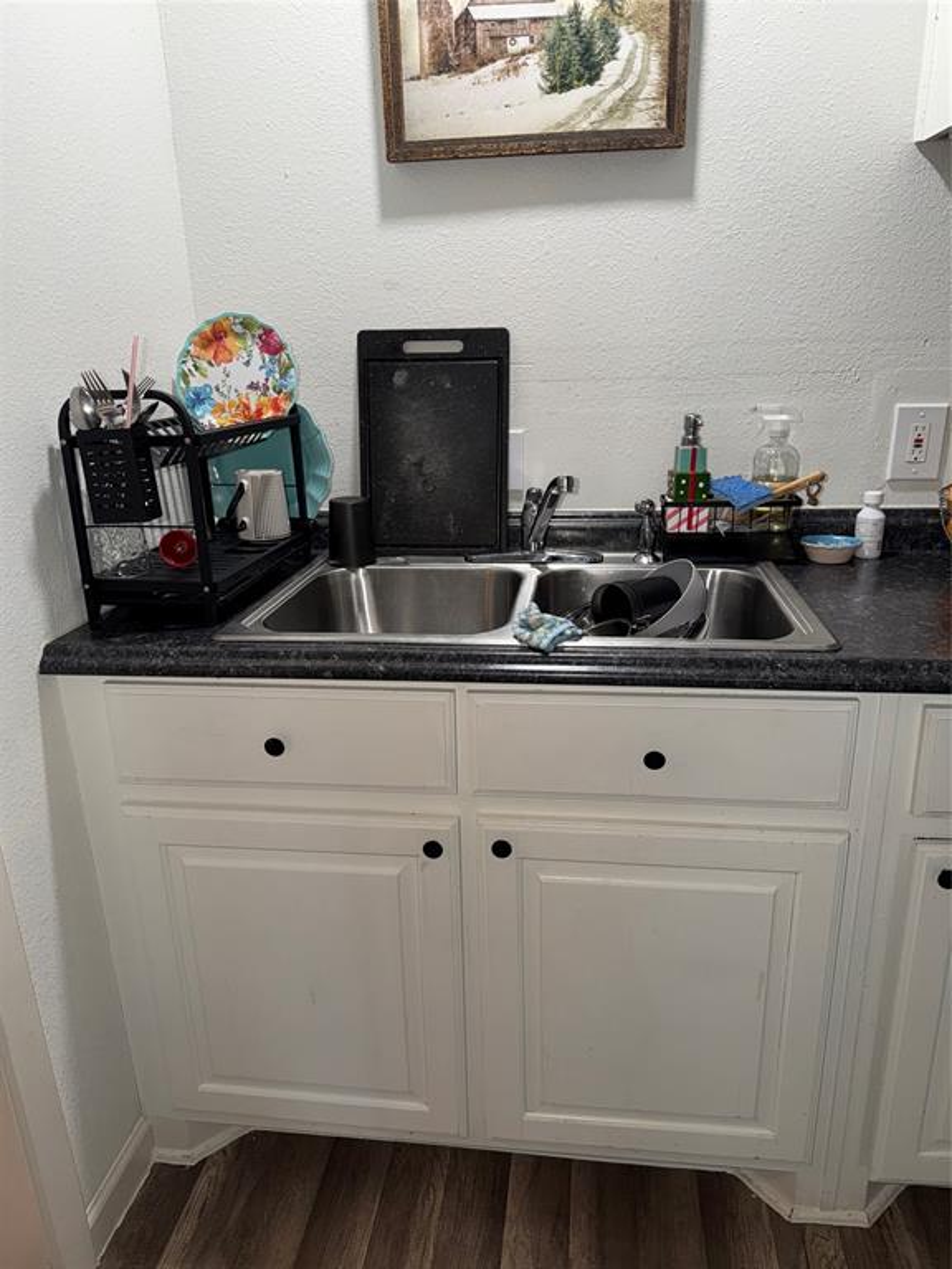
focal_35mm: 24
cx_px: 476
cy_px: 634
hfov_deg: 56.8
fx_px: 880
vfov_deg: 71.6
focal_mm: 6.76
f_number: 1.78
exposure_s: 1/34
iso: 64
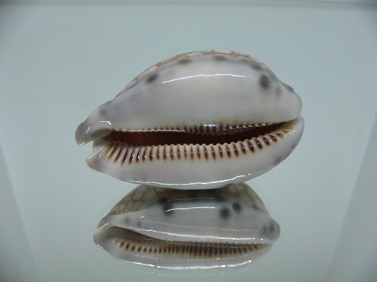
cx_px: 188
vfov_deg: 40.7
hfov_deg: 52.6
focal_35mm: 35
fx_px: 381
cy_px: 141
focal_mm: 4.6
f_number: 2.8
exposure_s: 1/60
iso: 200
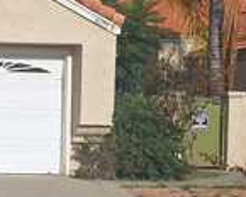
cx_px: -102
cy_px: 136
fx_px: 721
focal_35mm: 99
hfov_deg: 17.7
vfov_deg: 15.5
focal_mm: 5.54
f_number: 1.8
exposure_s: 1/5435
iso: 40
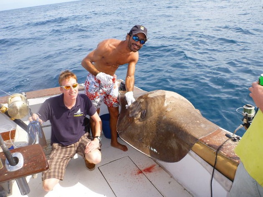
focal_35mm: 28
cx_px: 132
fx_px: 213
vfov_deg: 49.7
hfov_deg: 63.5
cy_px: 98
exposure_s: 1/500
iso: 100
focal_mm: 4.9
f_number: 3.3
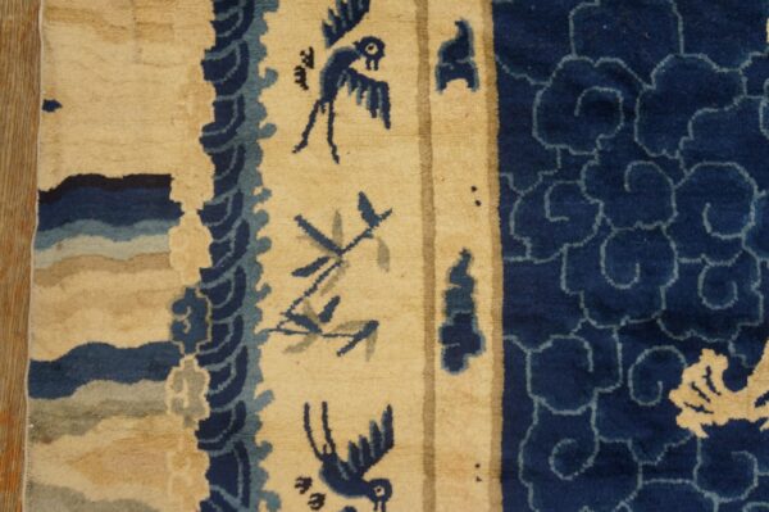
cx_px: 384
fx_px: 640
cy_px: 256
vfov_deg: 43.5
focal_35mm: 30
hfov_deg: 62.0
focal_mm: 20
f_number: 4
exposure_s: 1/60
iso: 800
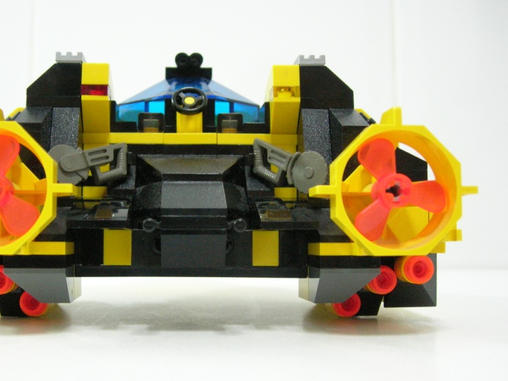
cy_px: 221
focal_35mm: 48
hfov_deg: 39.5
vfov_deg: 30.2
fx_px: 704
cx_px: 199
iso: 400
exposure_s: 1/21
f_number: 2.8
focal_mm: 7.8
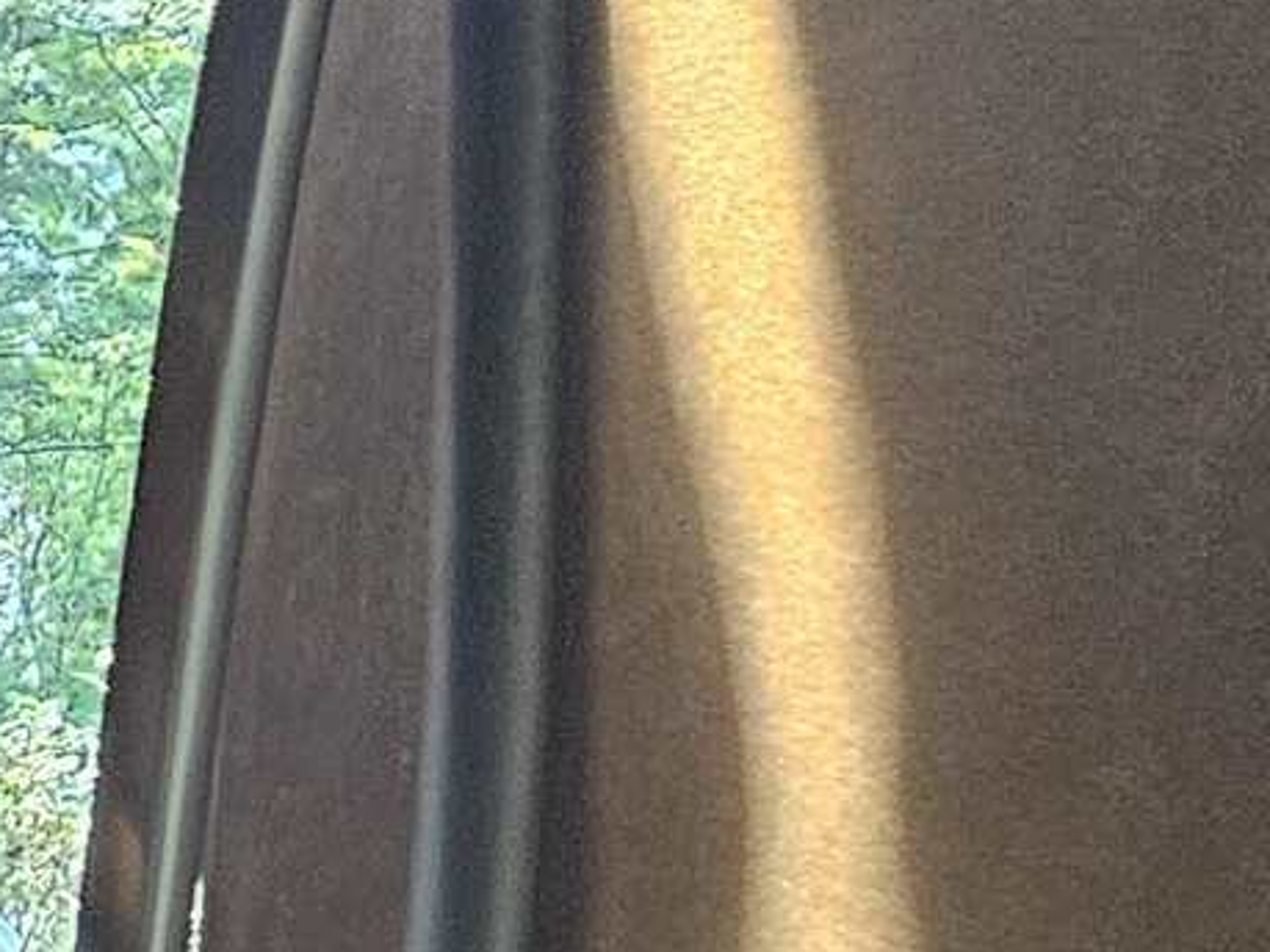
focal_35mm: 154
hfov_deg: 10.3
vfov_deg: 9.5
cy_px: 1176
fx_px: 5649
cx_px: -2183
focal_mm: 5.4
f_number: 1.8
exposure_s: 1/120
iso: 400
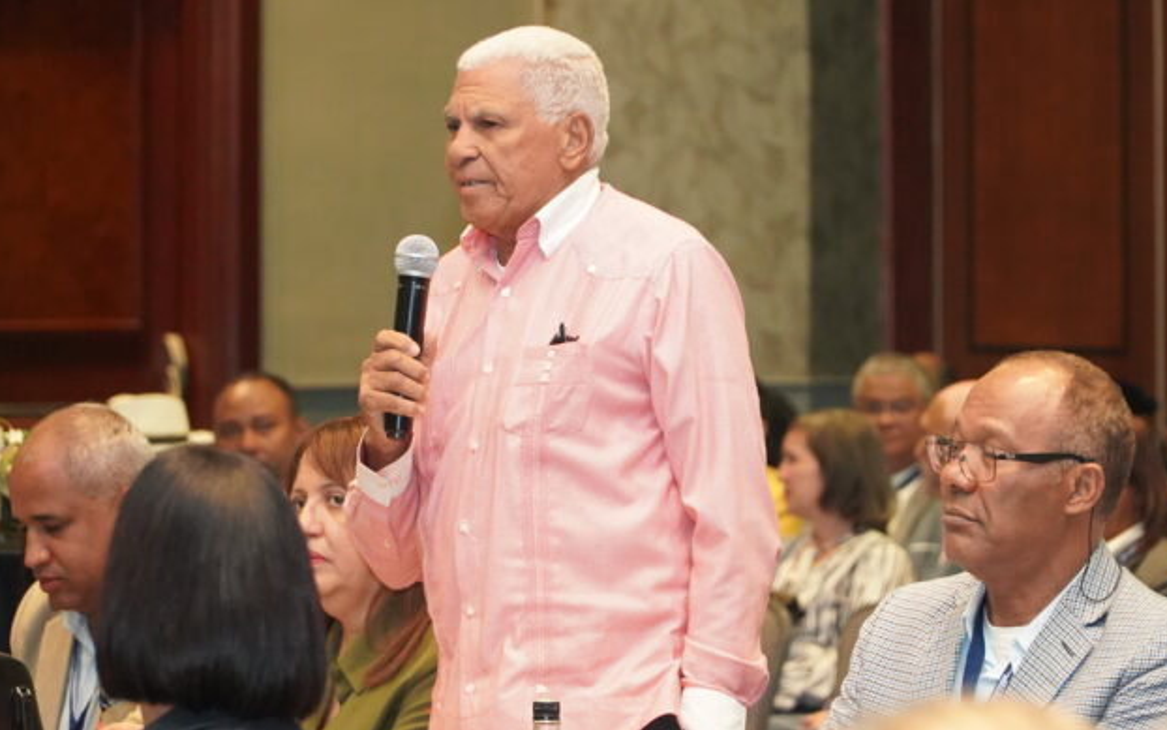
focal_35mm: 180
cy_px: 344
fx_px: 5726
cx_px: 621
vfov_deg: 7.3
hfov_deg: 11.6
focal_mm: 105
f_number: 4
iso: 5000
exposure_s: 1/160
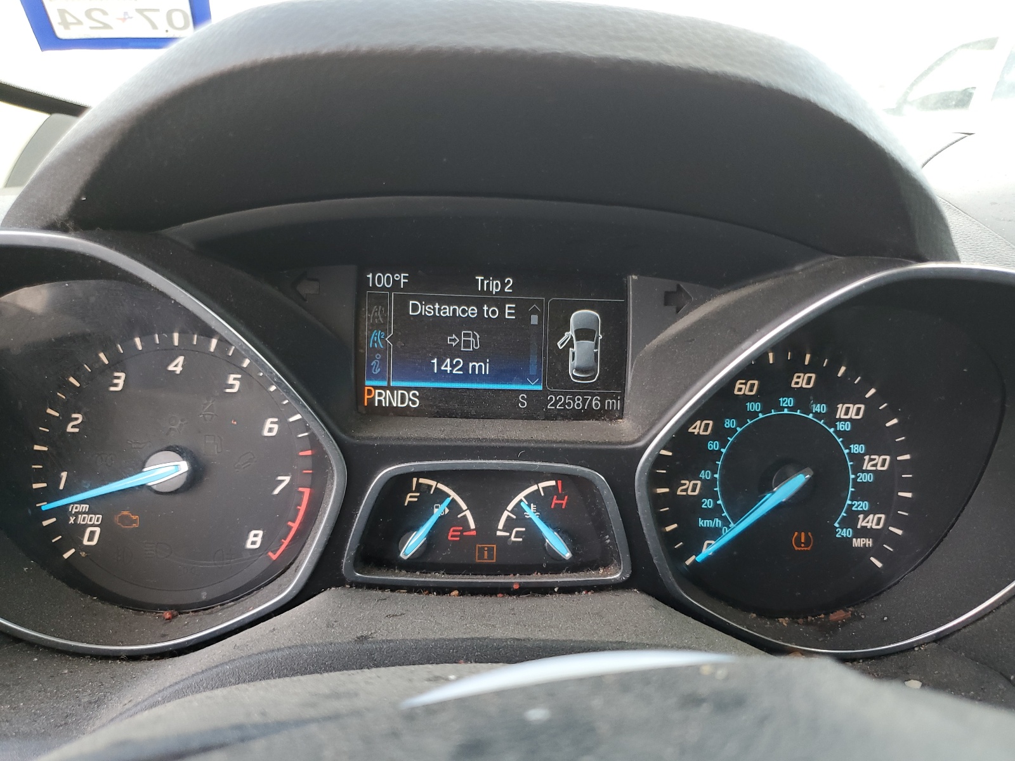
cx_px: 508
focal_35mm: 26
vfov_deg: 53.1
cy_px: 380
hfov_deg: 67.3
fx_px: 762
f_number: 1.5
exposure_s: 1/120
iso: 59
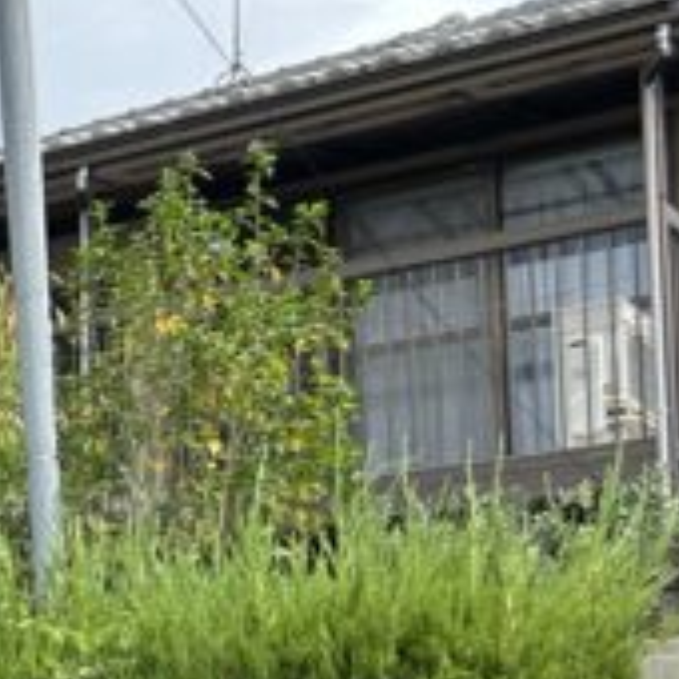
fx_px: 2397
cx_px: -611
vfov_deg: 15.8
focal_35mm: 108
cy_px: 711
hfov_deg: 14.0
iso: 50
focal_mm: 5.7
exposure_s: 1/2513
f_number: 1.5
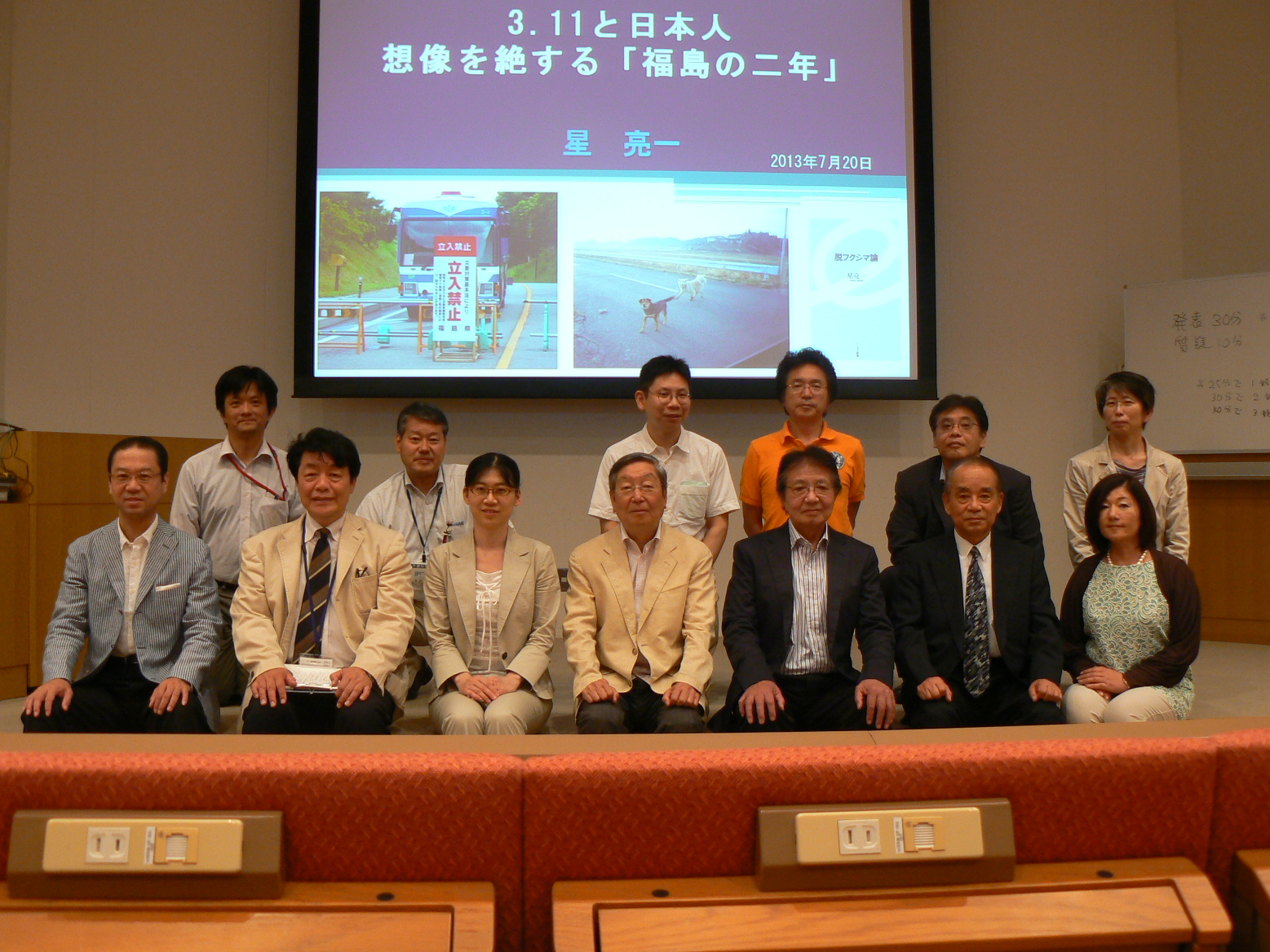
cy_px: 469
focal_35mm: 37
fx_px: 1358
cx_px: 643
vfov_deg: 38.7
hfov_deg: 50.1
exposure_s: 1/13
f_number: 2.8
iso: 100
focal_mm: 6
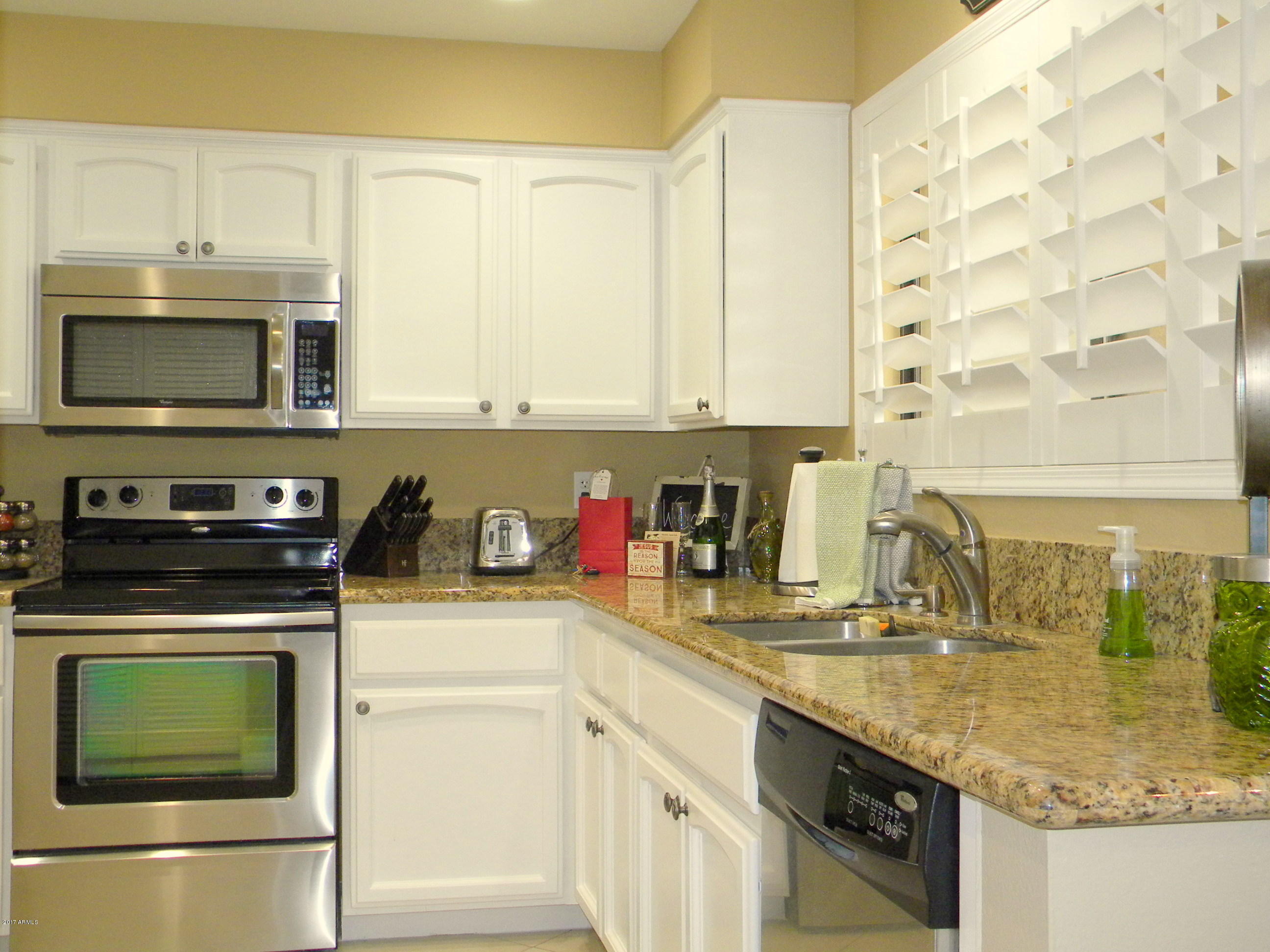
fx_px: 1321
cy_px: 476
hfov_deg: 51.4
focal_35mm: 36
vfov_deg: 39.7
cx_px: 635
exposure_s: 1/59.3
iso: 372
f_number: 3.7
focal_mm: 6.4
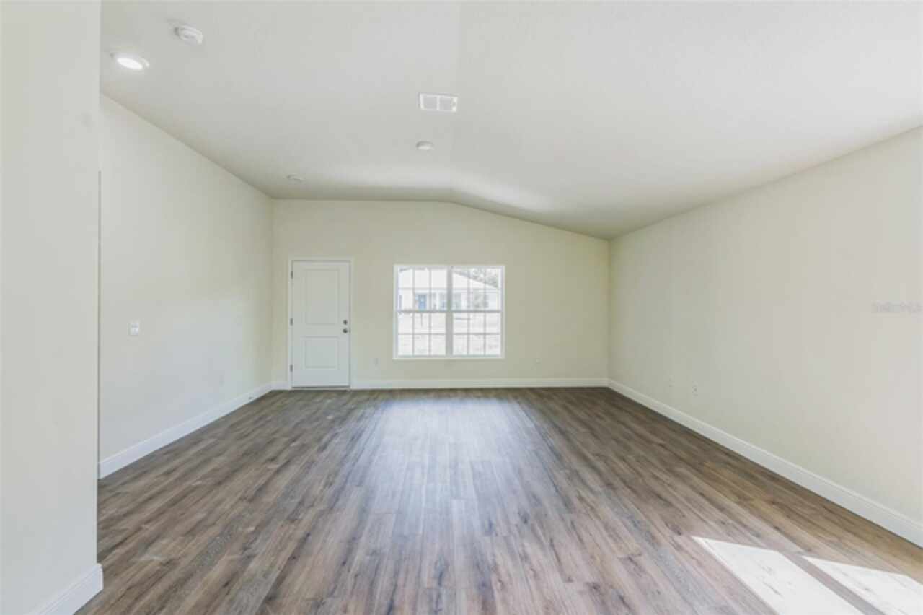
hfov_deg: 96.8
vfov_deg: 73.7
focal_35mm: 16
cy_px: 308
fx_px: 410
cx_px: 462
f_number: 8
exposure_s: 1/20
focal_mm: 16
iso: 400
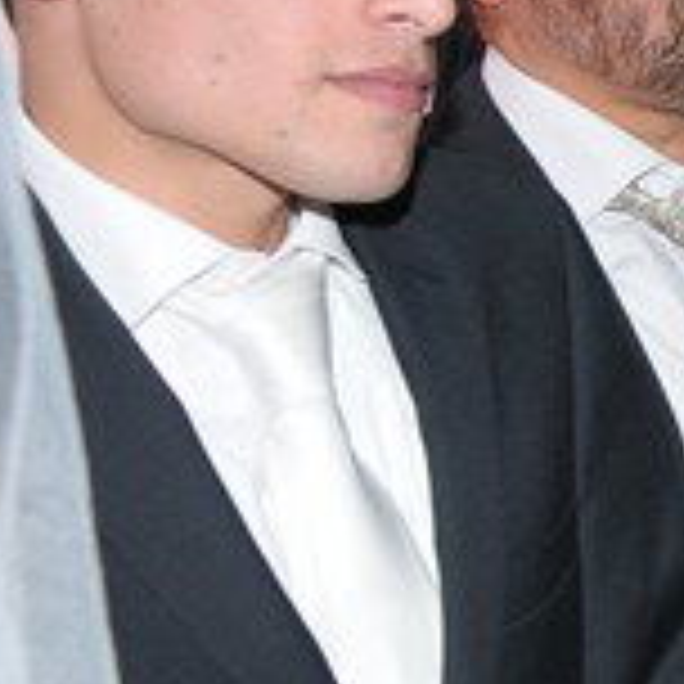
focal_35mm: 167
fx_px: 3739
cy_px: 488
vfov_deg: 10.4
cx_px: 1728
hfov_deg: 9.2
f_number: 5.6
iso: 400
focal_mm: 25
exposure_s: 1/125
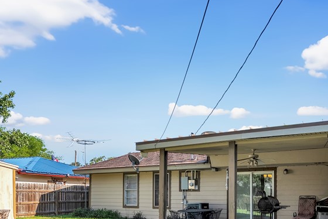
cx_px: 205
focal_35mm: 31
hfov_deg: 59.5
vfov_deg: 40.0
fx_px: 283
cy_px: 187
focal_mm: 16
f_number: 9
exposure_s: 1/250
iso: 200
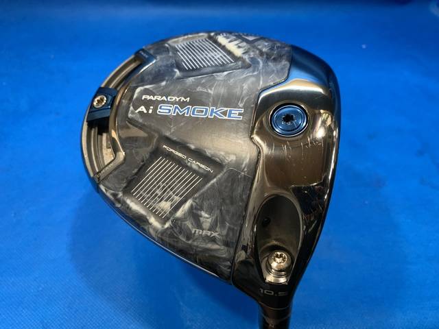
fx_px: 330
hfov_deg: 67.3
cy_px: 164
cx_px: 220
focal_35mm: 26
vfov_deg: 53.1
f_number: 1.8
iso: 125
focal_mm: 4.25
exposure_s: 1/60
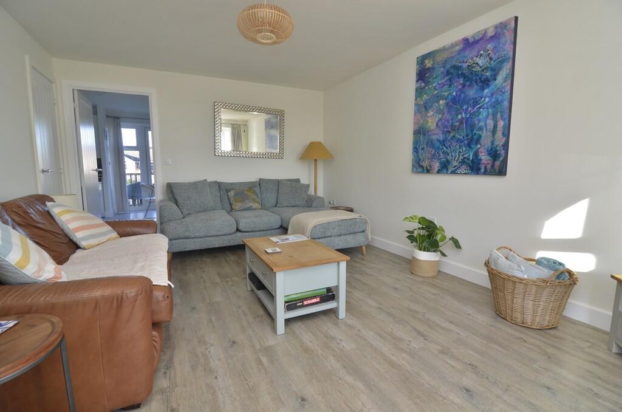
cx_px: 311
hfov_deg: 95.1
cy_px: 206
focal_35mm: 16
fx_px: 284
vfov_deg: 71.8
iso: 400
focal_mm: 11
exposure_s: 1/60
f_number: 5.6
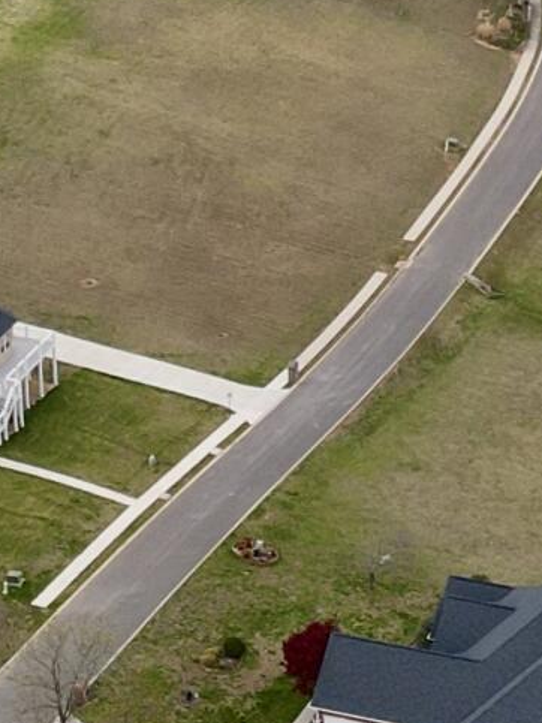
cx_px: 415
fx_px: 3112
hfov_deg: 9.9
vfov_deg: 13.1
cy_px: 10
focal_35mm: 149
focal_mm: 4.5
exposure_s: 1/90
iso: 100
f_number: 2.8
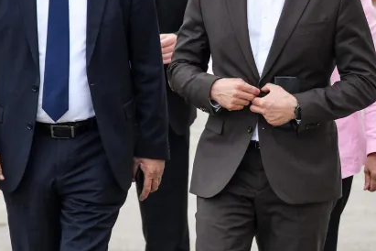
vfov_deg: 6.2
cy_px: 59
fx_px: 2318
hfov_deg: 9.3
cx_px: 124
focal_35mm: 222
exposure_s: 1/1000
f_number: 4.5
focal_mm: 120
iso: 640
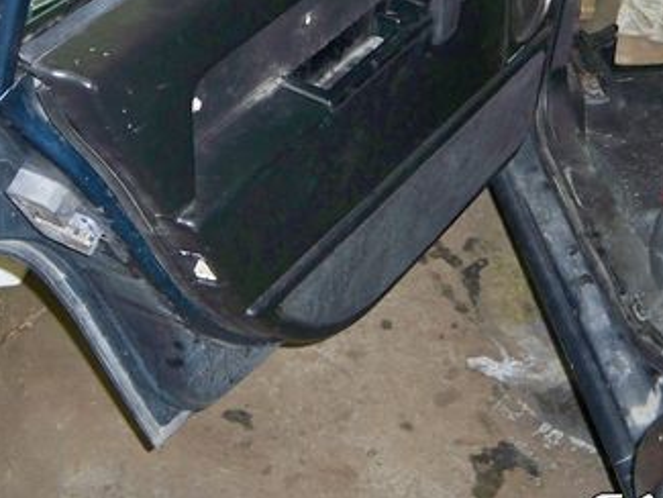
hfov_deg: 27.7
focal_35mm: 70
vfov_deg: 20.7
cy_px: 89
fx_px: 1341
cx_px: 286
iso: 200
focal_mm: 7.9
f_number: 3.1
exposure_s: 1/30
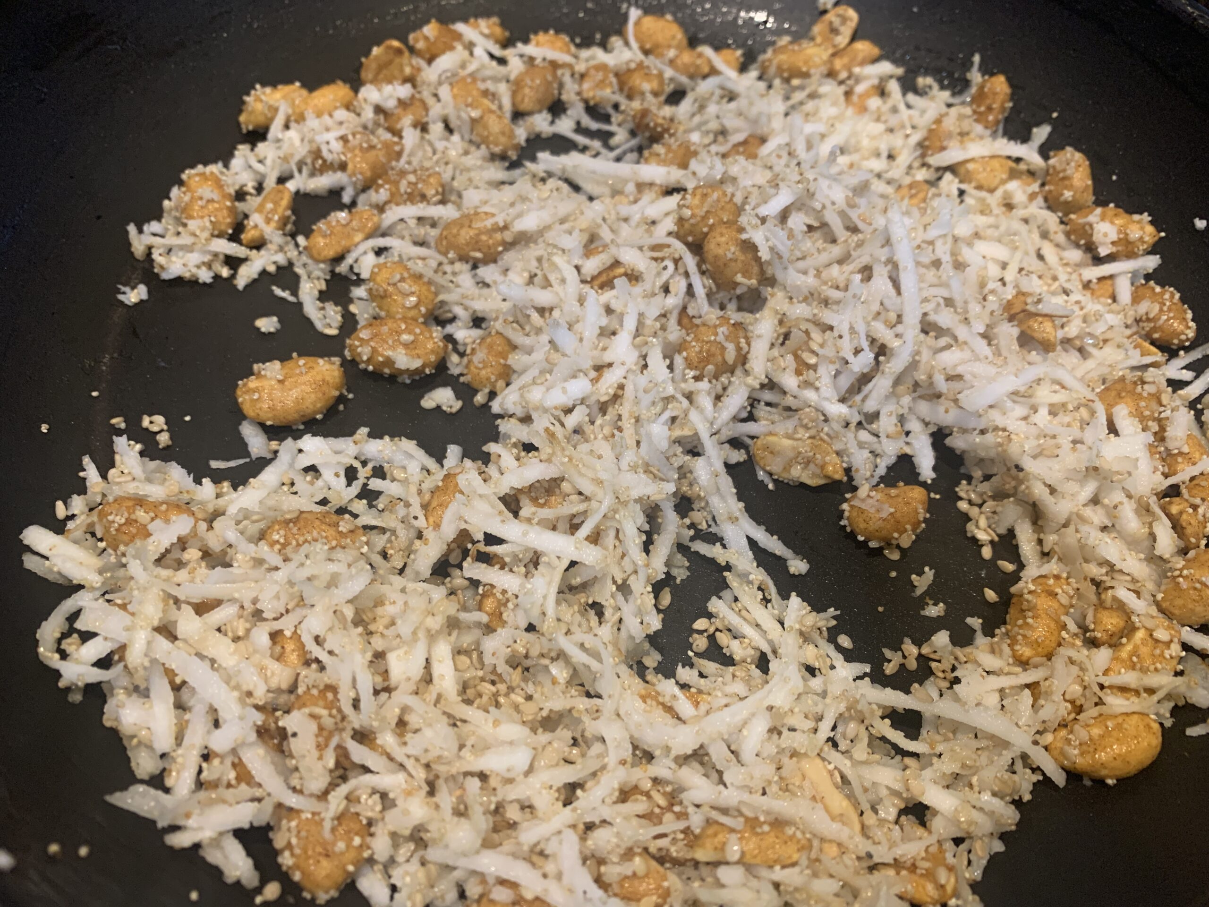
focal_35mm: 26
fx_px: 908
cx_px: 604
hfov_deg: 67.3
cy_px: 454
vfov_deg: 53.1
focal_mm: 4.25
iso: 200
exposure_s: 1/50
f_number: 1.8
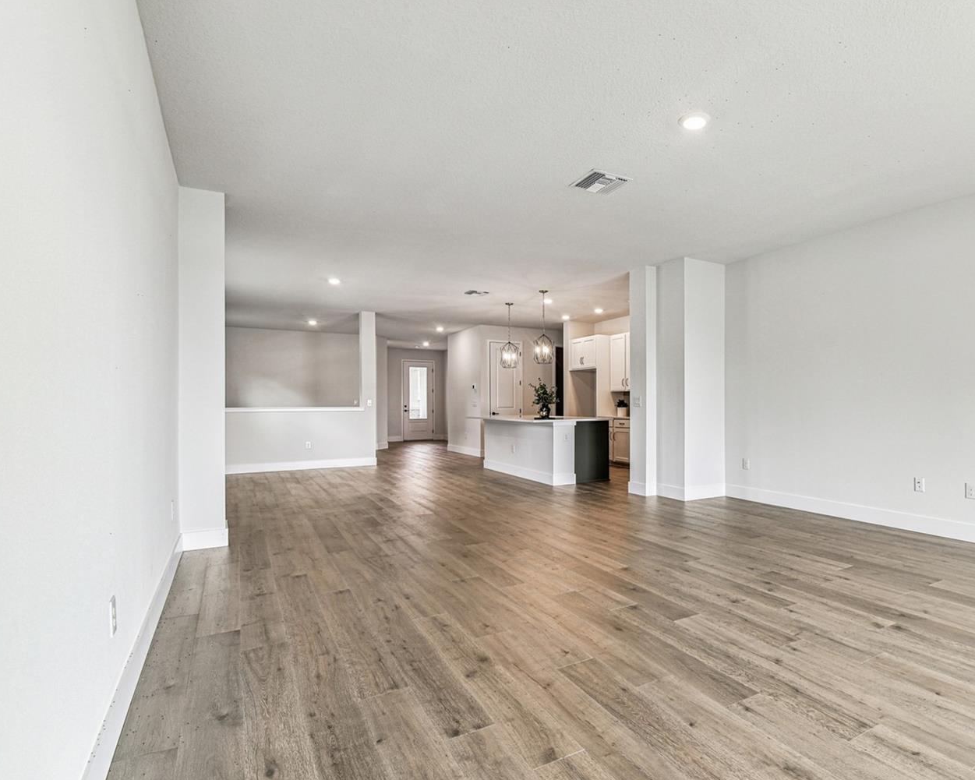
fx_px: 519
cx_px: 577
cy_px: 400
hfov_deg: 85.5
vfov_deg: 73.8
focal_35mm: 18
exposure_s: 1/10
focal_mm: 10
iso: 100
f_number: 7.1
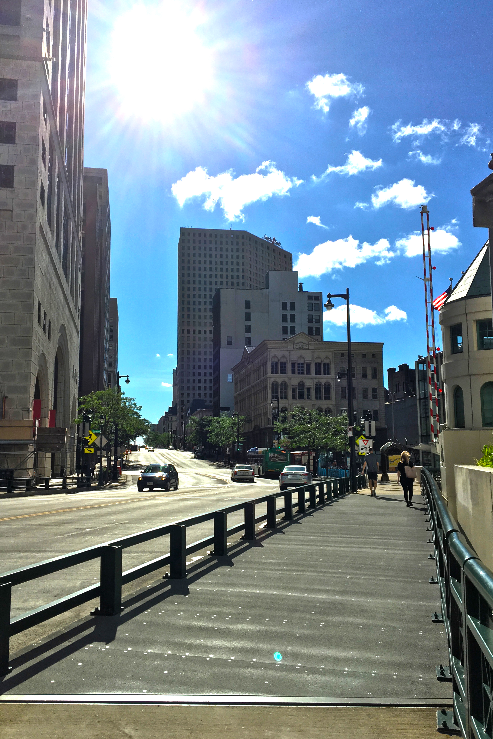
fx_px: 637
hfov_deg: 42.3
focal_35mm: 31
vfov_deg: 60.3
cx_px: 217
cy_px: 370
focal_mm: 4.15
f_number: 2.2
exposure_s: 1/4525
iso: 25
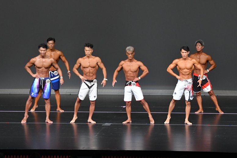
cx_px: 118
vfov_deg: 7.3
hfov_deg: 10.9
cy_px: 79
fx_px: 1238
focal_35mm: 188
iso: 4000
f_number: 5.6
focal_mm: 125
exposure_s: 1/400
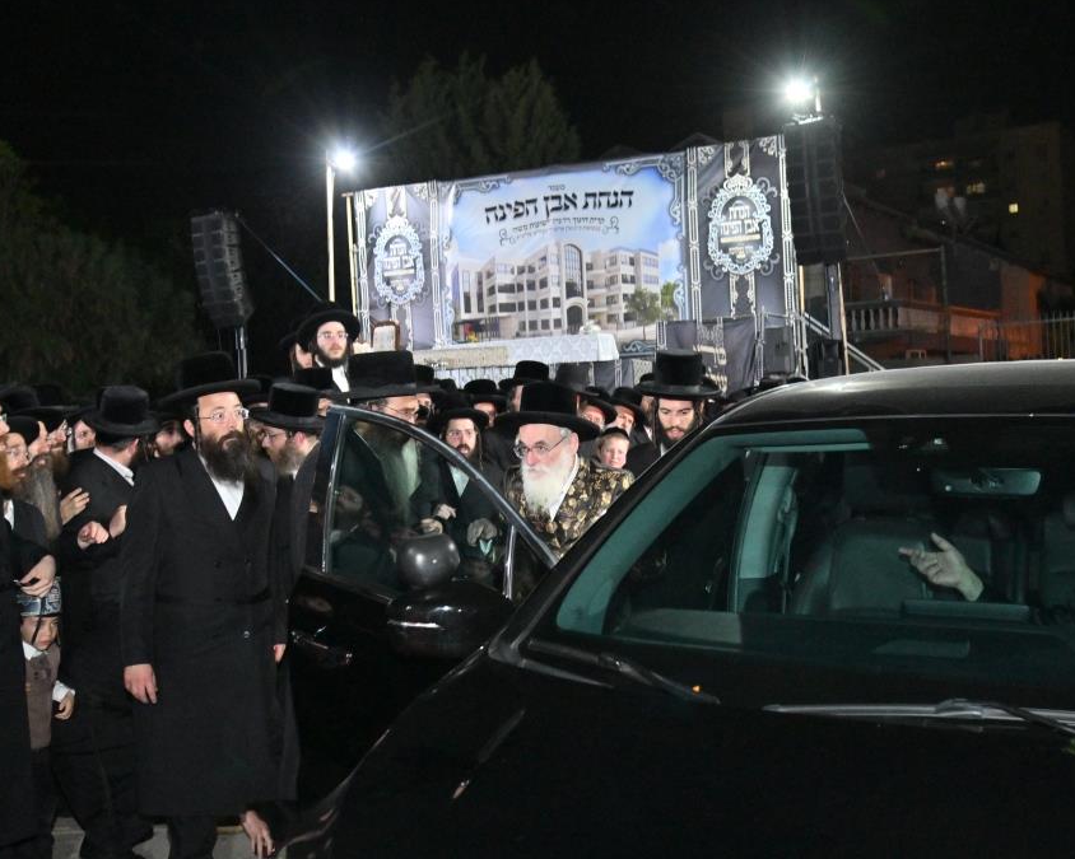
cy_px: 428
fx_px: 1304
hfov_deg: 44.8
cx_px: 520
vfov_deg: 36.5
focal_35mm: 41
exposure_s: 1/200
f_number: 4
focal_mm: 24
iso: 2000
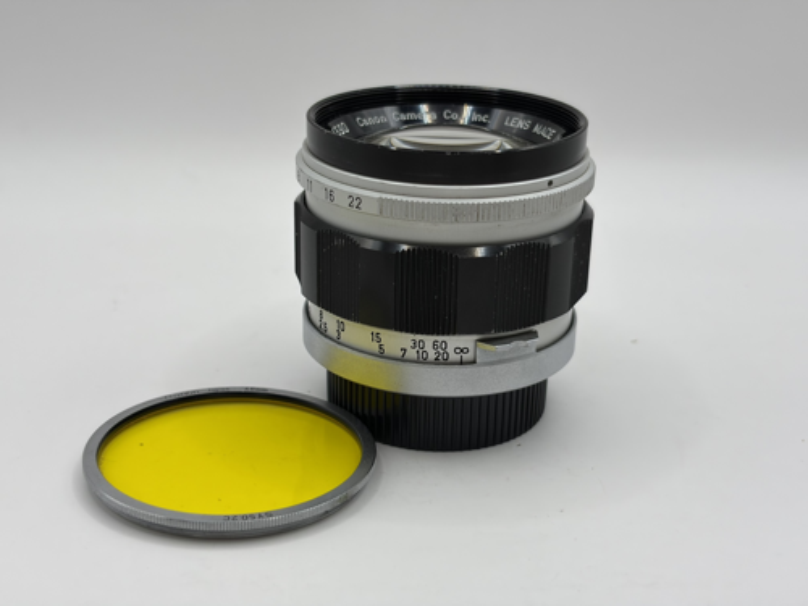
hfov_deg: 36.8
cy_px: 303
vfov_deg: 28.0
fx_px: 1214
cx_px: 404
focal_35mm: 52
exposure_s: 1/208
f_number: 1.6
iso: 32
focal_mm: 5.96
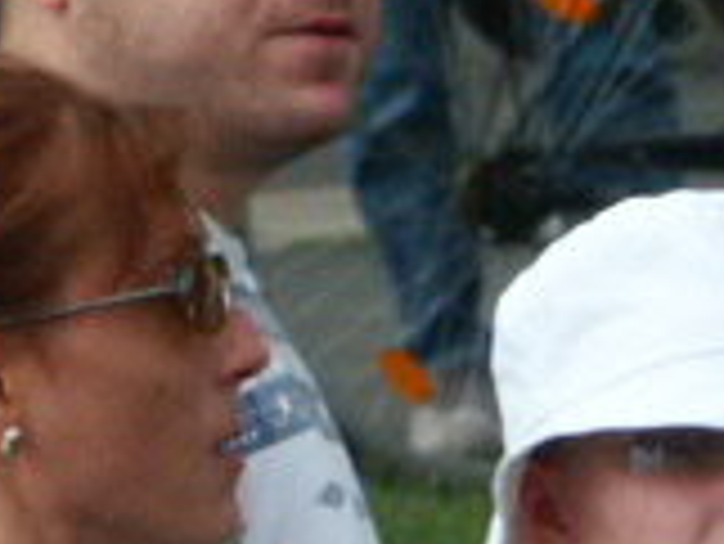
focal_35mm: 1242
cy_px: 1340
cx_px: 2523
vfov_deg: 1.2
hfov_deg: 1.6
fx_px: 25996
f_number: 5.6
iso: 100
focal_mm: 39.6
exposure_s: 1/350
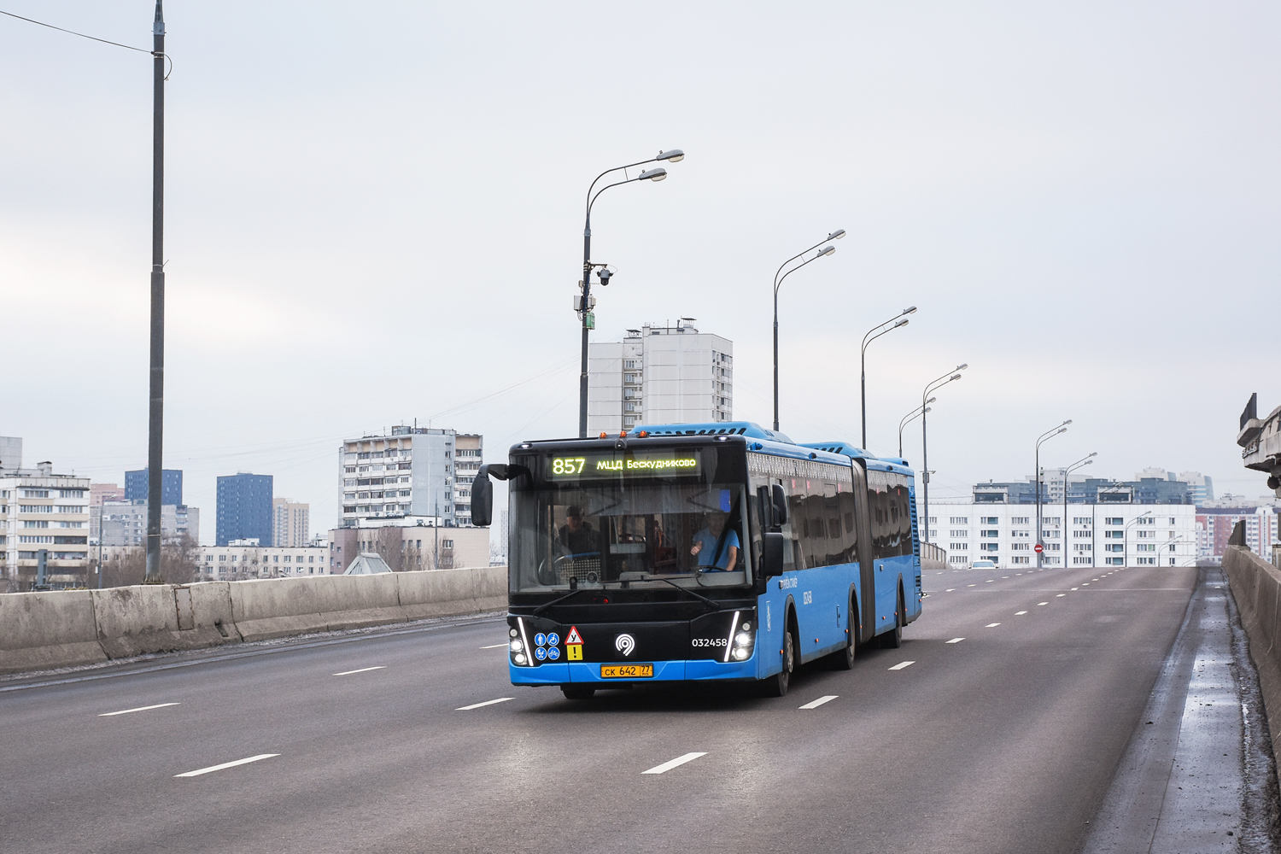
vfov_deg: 18.9
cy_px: 427
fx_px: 2562
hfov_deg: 28.1
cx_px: 640
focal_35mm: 72
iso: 500
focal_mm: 48
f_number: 5.6
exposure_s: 1/250
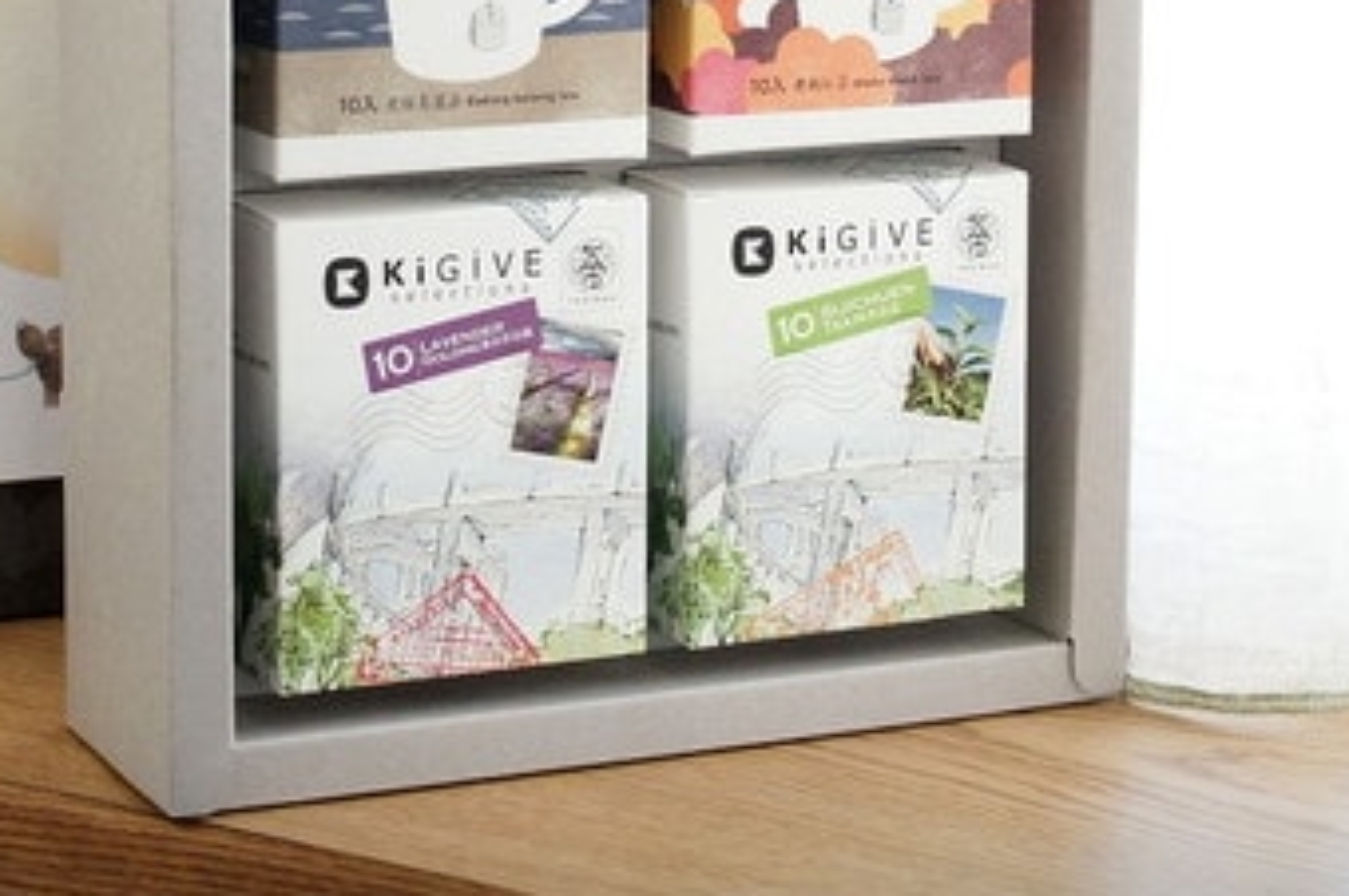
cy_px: 61
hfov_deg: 20.6
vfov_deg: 13.7
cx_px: 536
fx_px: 3704
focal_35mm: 99
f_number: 5
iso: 1600
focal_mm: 35
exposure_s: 1/60
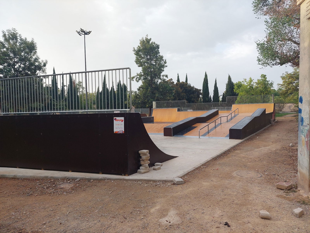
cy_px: 116
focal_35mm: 25
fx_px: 224
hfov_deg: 69.4
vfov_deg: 54.9
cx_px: 155
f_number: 1.8
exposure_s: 1/205
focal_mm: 5.23
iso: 40
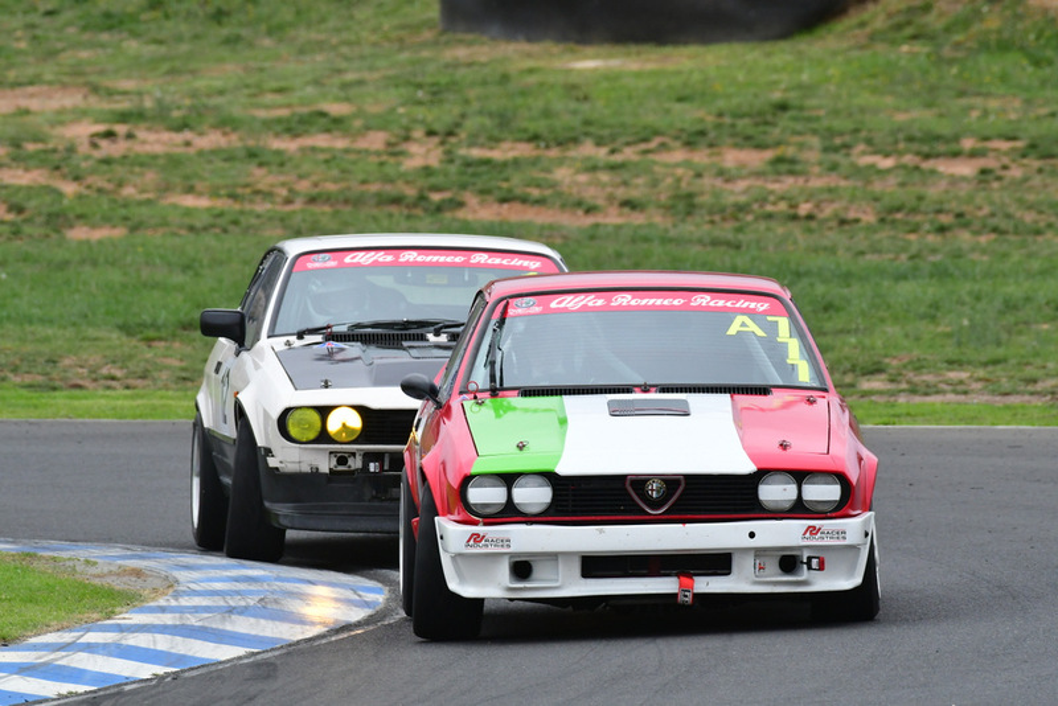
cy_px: 353
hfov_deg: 2.7
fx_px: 22048
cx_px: 529
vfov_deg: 1.8
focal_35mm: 750
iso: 1250
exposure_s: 1/640
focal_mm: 500
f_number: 11
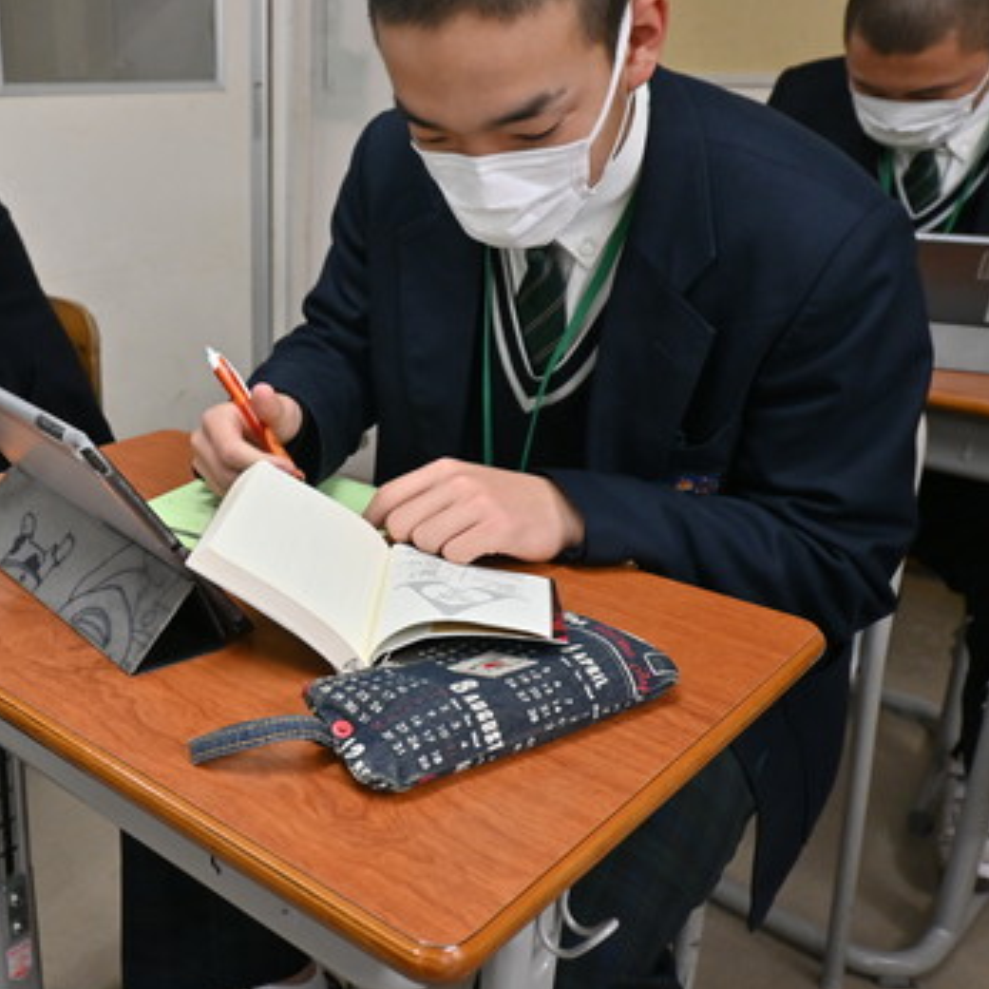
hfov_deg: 44.6
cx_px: 251
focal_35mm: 36
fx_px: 1163
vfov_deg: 46.1
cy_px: 497
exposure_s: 1/50
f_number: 5.6
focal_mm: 18.5
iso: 800
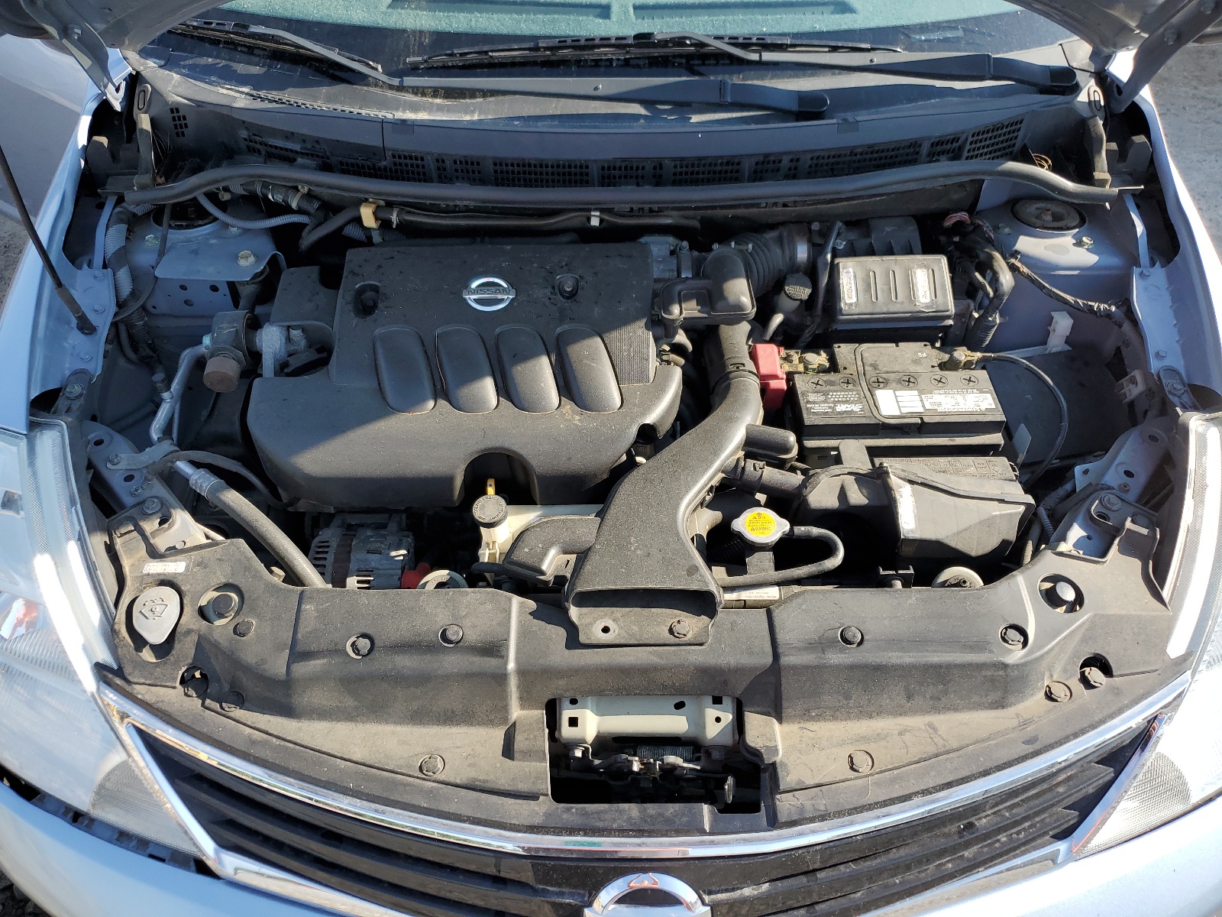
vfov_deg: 53.1
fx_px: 918
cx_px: 611
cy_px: 458
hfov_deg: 67.3
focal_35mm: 26
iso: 50
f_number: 1.5
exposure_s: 1/1111
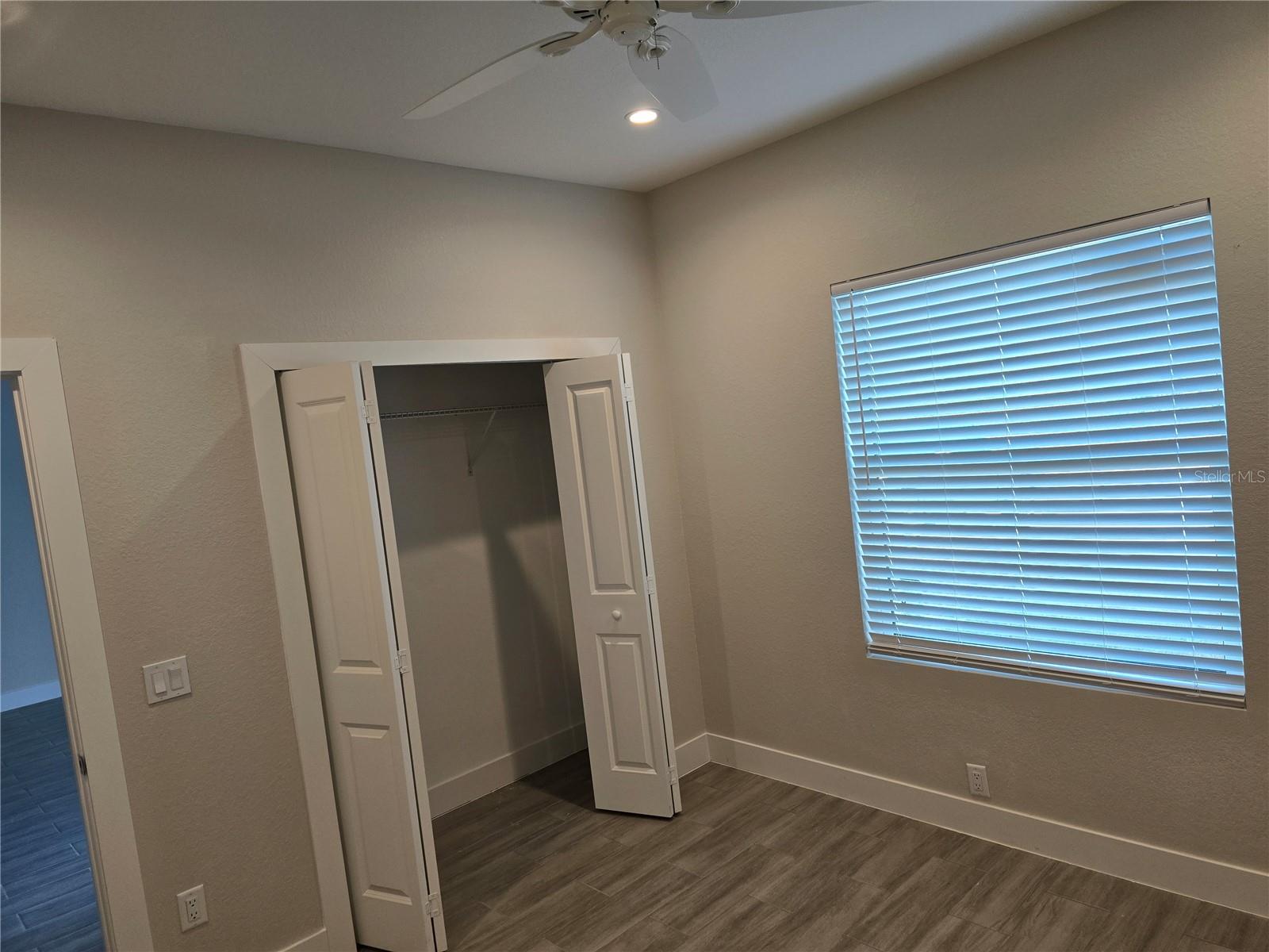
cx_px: 634
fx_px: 843
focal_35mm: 23
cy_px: 476
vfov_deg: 58.9
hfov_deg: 73.9
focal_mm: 6.3
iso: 100
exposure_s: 1/180
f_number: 1.7
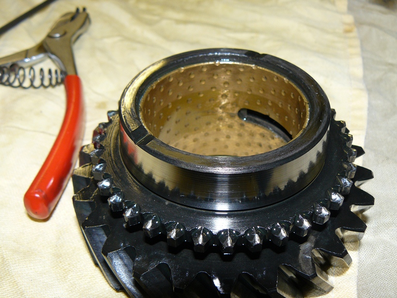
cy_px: 149
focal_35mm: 36
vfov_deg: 39.7
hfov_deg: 51.4
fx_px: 413
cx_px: 198
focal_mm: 6
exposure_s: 1/30
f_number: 4
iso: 100
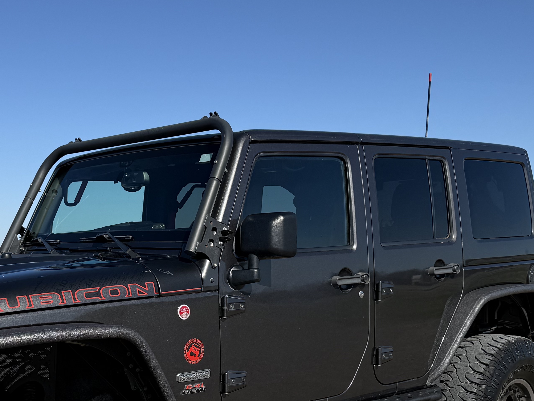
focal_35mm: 54
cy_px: 352
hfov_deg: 35.2
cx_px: 182
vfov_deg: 26.2
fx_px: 833
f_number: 1.78
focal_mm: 6.76
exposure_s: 1/5319
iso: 80
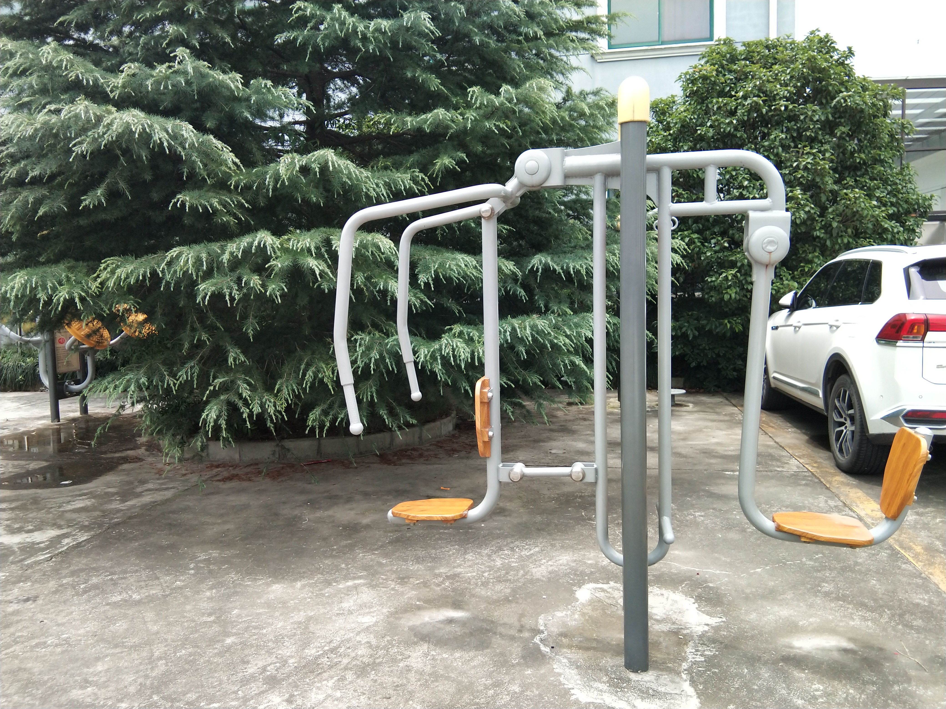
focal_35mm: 31
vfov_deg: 45.4
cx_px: 473
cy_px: 354
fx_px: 847
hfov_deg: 58.4
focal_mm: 3.69
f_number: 2.2
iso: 50
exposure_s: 1/305
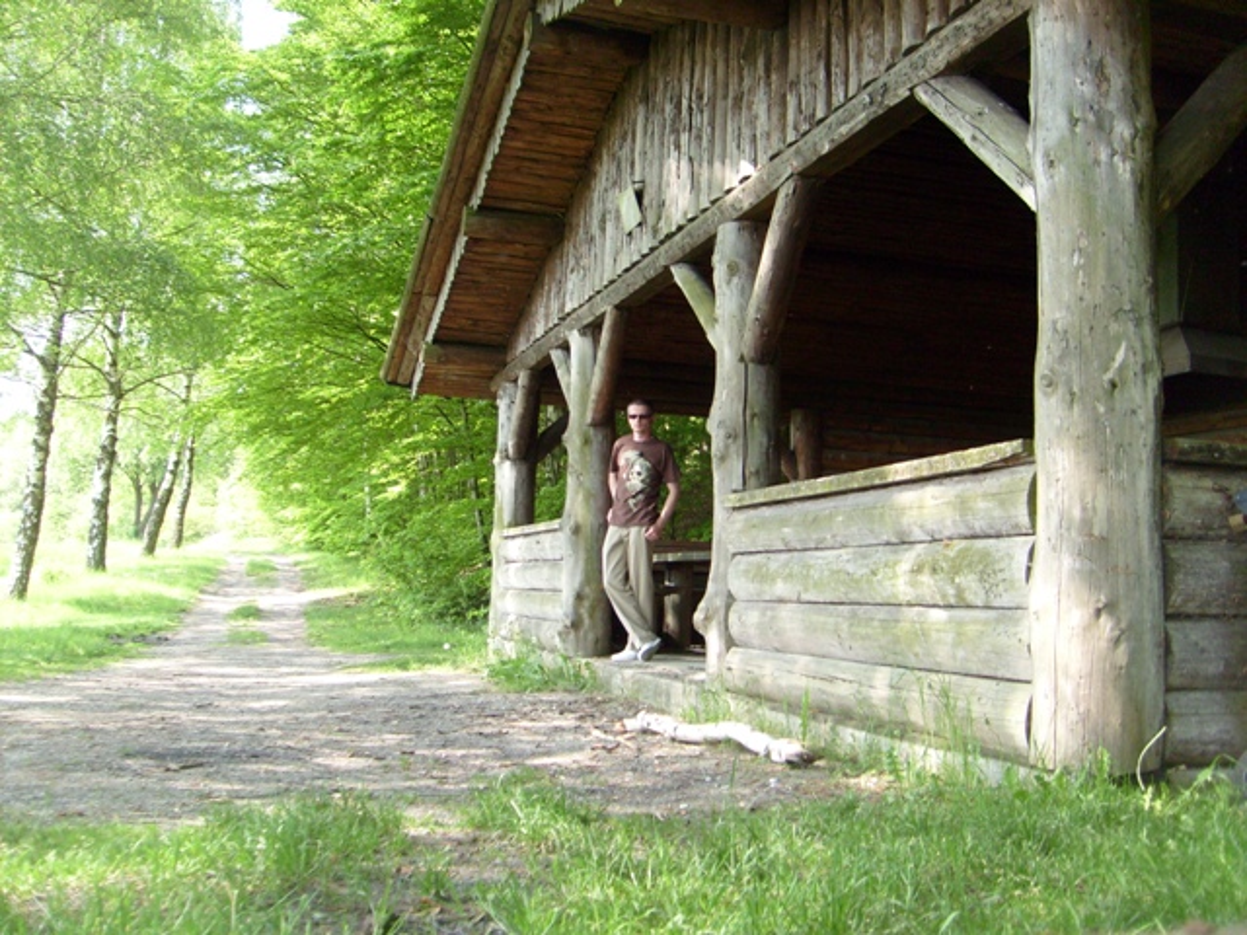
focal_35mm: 35
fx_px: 1261
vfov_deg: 40.7
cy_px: 468
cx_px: 624
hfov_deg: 52.6
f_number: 2.8
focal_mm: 5.8
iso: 80
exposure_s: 1/125
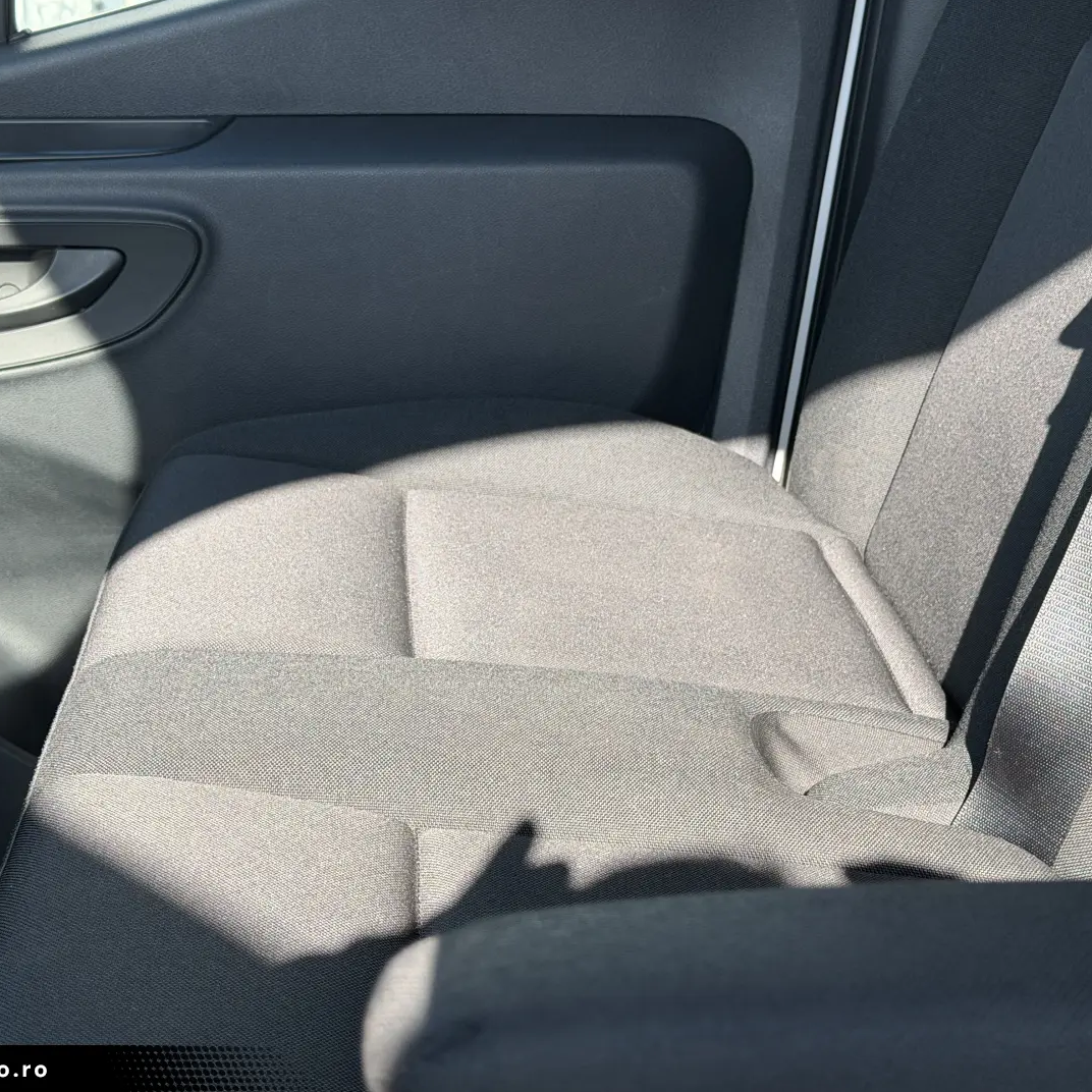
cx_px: 536
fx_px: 2034
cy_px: 546
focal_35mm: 57
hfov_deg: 30.0
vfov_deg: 30.0
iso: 64
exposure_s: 1/625
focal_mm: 6.76
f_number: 1.78
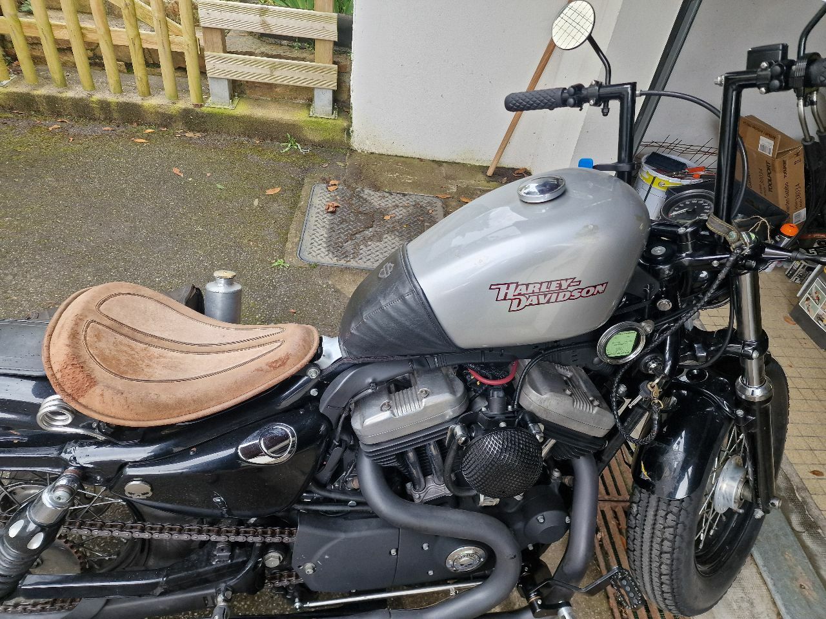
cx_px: 413
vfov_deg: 58.9
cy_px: 310
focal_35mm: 23
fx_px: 549
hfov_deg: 73.9
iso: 80
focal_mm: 6.4
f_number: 1.8
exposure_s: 1/180
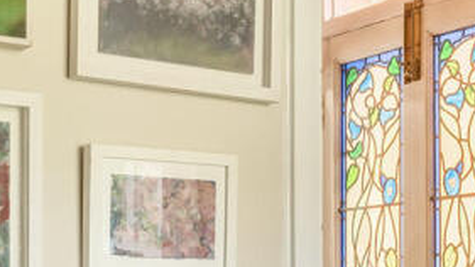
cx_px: 319
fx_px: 1108
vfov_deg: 13.5
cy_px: 292
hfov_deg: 24.1
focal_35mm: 88
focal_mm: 24
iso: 100
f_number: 8
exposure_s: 1/13
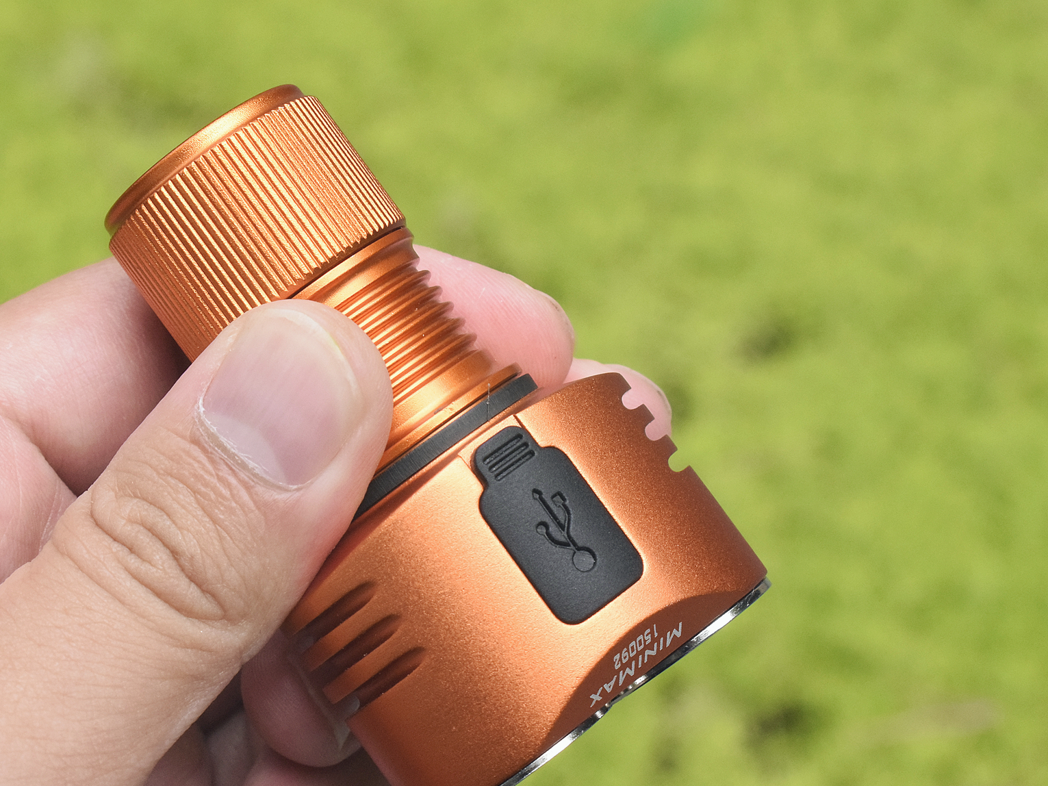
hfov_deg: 18.9
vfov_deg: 14.3
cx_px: 423
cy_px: 430
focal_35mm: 104
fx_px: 3137
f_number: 11
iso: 3200
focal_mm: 55
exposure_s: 1/500
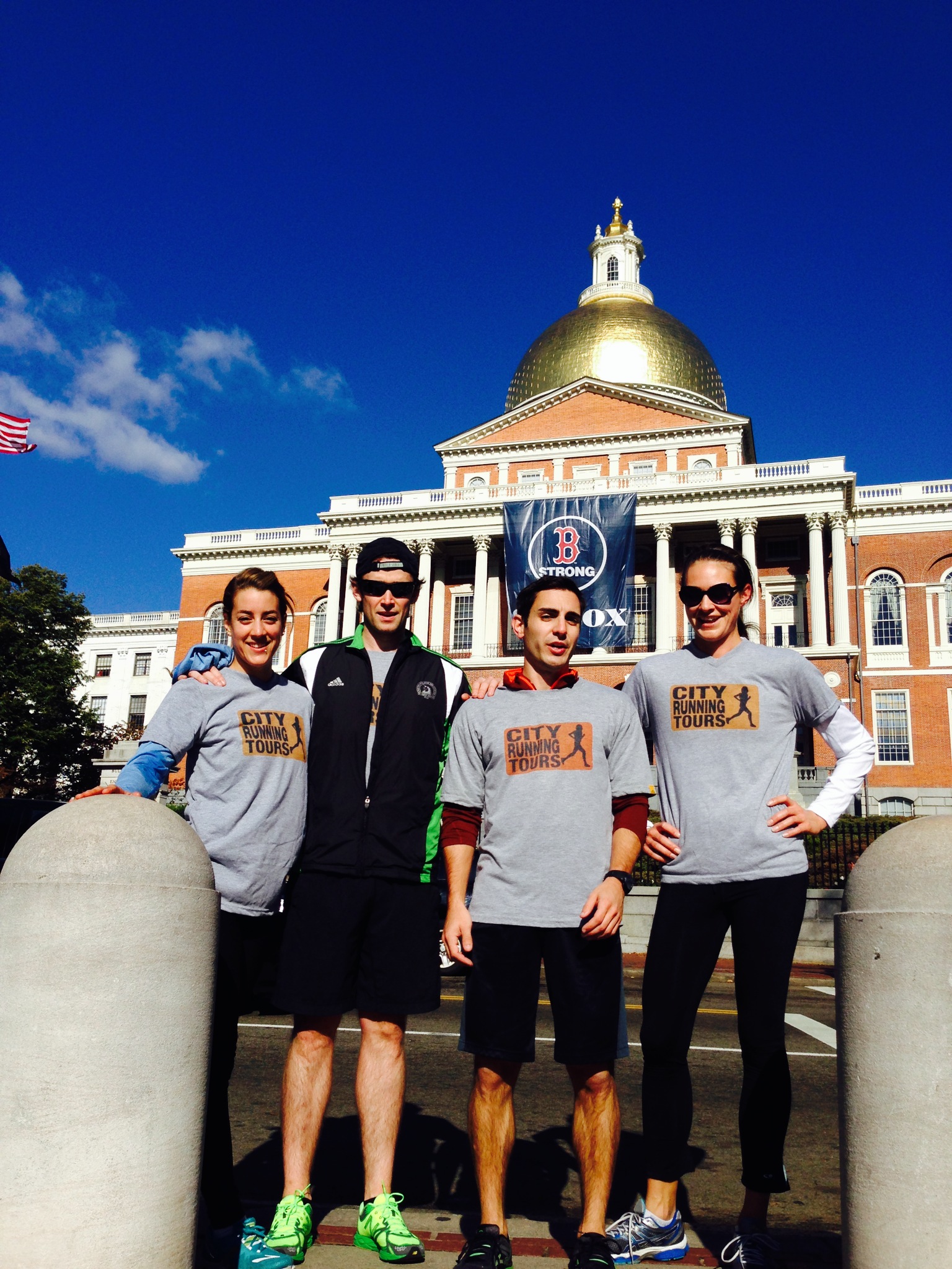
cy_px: 634
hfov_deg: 42.9
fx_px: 1210
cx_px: 476
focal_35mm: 33
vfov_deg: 55.4
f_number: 2.4
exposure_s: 1/3195
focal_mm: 4.12
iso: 50
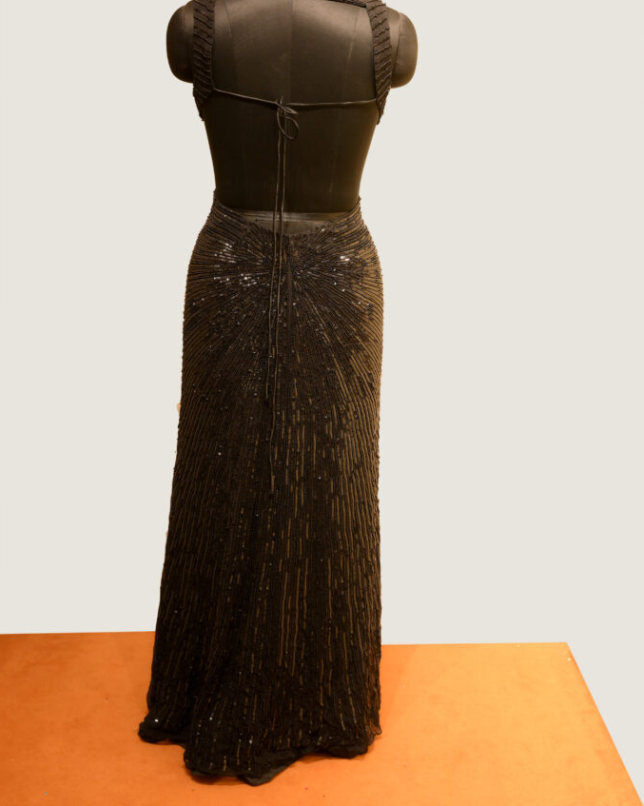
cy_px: 421
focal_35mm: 42
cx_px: 320
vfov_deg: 43.8
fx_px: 1001
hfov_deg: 35.7
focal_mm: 37
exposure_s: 1/125
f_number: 4.5
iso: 1250
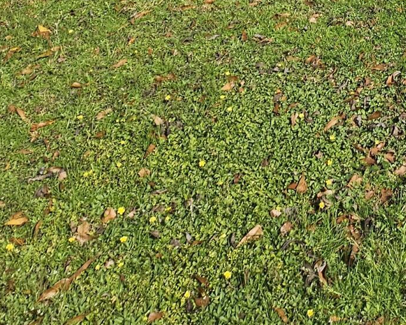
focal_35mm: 55
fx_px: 661
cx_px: 463
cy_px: -308
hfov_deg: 30.1
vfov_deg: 18.8
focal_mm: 2.2
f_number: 2.2
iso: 50
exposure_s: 1/3143
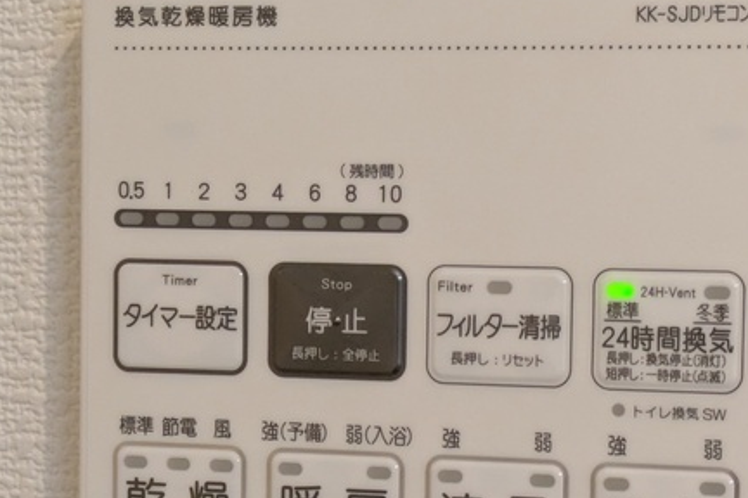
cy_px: 327
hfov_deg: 17.3
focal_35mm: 118
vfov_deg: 11.6
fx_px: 2452
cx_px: 383
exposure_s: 1/120
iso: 292
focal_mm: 5.43
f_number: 1.89
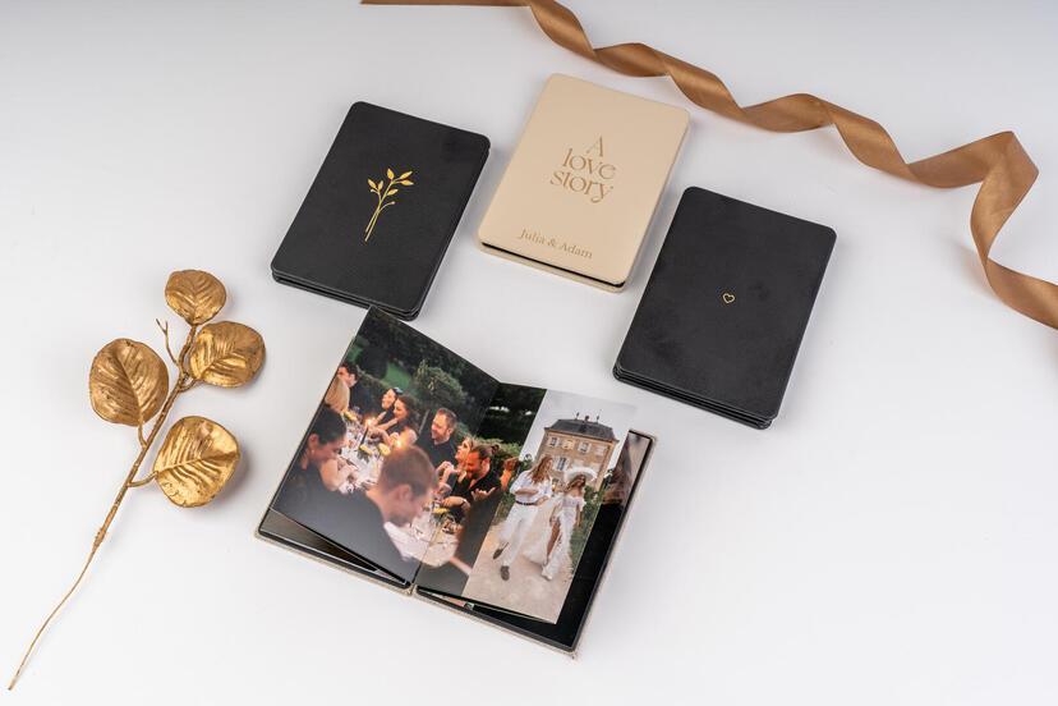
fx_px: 1234
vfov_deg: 31.9
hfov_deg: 46.4
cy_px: 353
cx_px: 529
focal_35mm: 42
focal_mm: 42
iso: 100
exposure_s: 1/160
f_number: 10
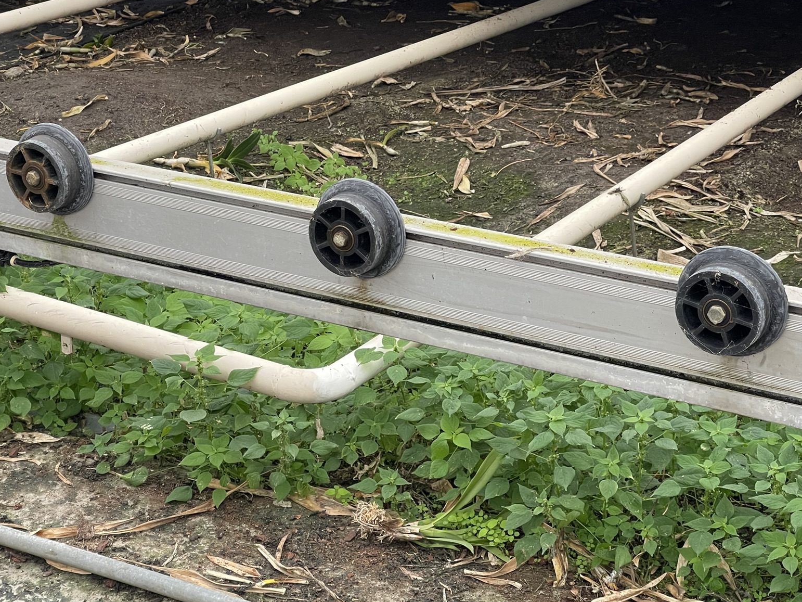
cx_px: 375
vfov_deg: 17.4
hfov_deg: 23.0
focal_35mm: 85
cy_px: 285
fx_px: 1970
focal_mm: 7.5
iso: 100
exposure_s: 1/99
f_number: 2.2
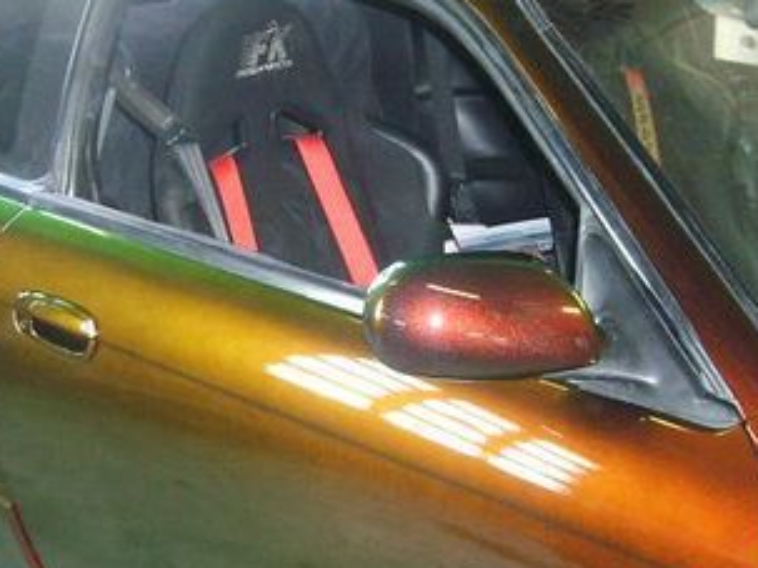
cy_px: 340
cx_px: 383
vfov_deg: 19.9
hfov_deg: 26.3
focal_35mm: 74
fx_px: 1620
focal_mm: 5.8
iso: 277
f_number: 2.8
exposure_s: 1/30
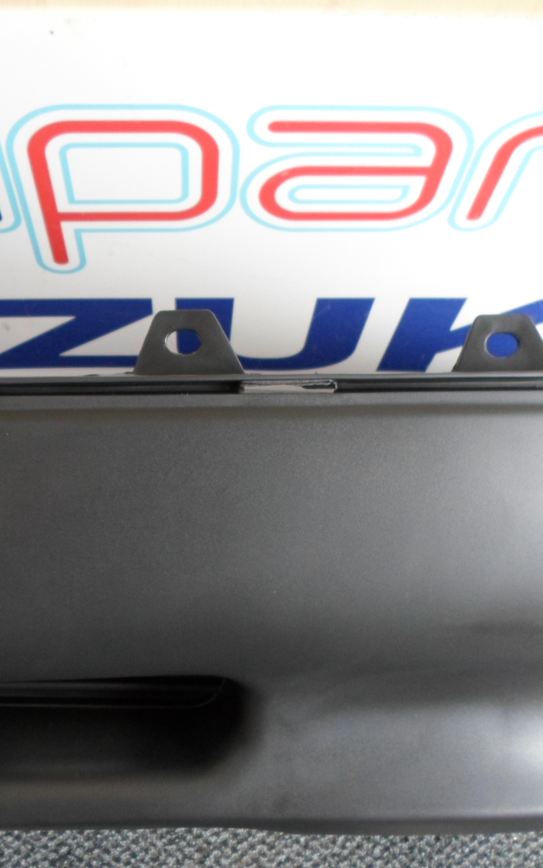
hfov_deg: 35.2
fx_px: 852
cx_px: 210
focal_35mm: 36
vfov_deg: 54.0
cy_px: 429
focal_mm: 4.5
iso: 160
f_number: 2.5
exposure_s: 1/30
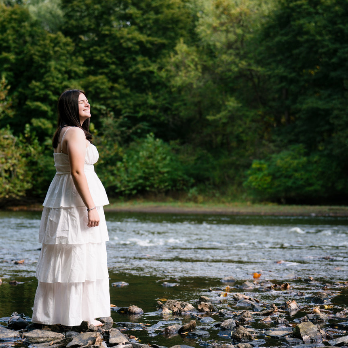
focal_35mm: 73
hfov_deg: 23.6
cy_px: 174
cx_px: 112
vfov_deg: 23.7
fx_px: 830
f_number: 2.8
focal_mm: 57
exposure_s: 1/1000
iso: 200
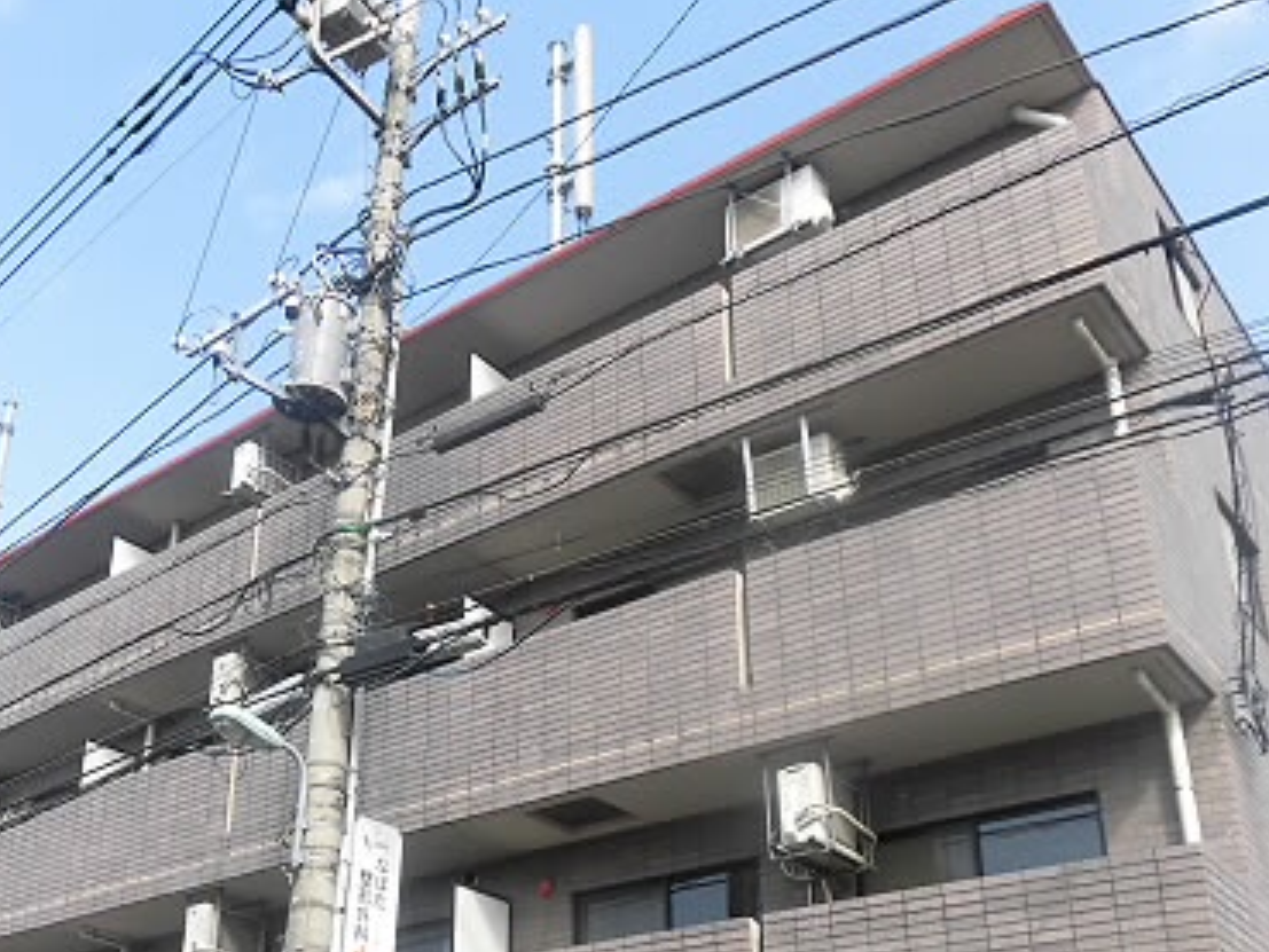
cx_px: 437
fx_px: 1430
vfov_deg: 36.0
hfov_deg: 47.2
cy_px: 715
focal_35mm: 39
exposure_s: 1/400
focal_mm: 4.3
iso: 100
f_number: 3.1
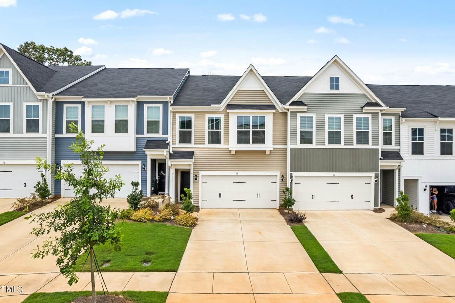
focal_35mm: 22
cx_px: 228
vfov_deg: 57.2
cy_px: 152
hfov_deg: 78.6
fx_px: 278
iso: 110
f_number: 2.8
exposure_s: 1/2500
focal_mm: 8.38
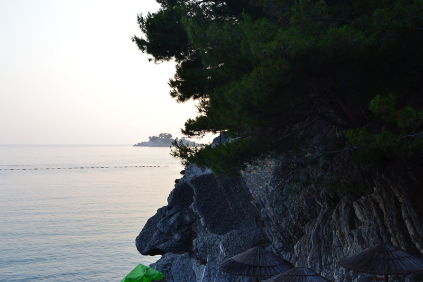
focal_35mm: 39
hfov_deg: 49.5
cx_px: 212
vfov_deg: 34.2
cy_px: 141
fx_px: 458
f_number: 9
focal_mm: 26
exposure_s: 1/100
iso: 400
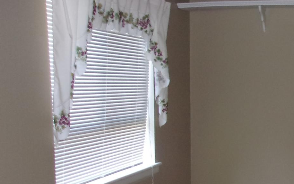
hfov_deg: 29.2
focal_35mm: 64
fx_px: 513
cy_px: 144
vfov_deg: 20.1
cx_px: 316
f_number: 3
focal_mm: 4.9
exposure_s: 1/34
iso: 200
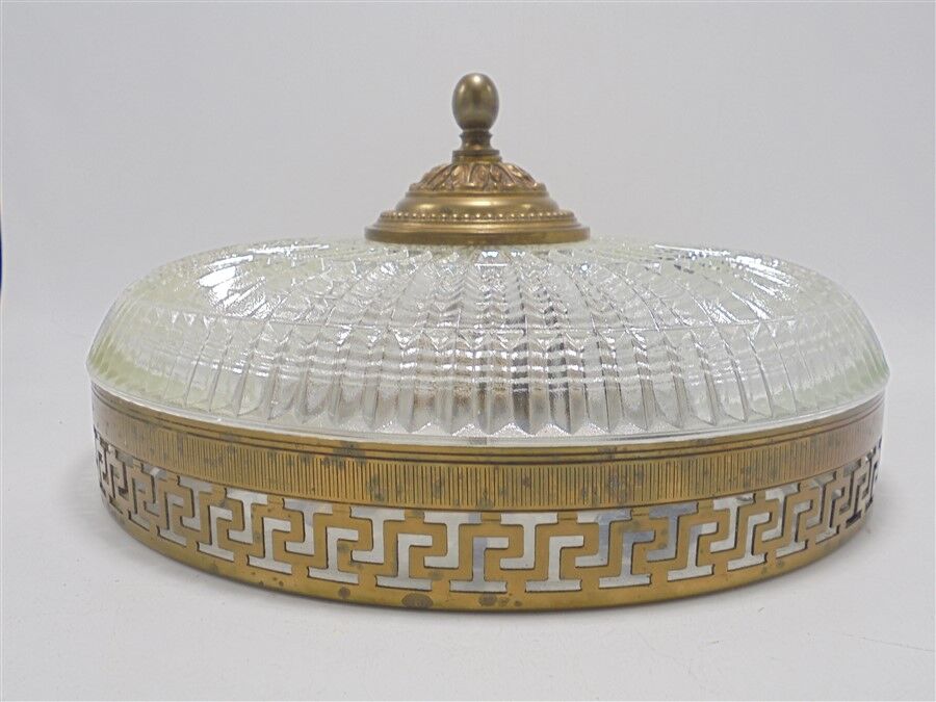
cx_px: 468
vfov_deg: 41.8
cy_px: 351
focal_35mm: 34
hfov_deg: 54.0
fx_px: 919
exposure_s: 1/60
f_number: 4
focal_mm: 6.1
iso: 100
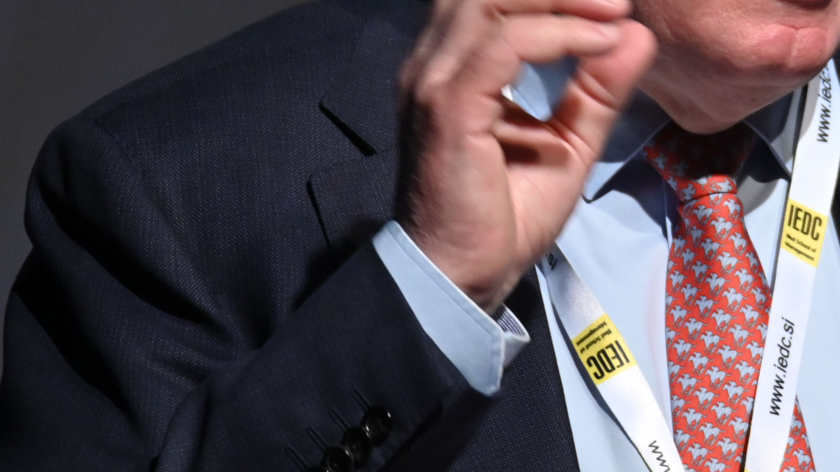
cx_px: 803
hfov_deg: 1.2
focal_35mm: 1805
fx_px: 40203
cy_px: 0
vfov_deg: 0.7
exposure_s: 1/125
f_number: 6.3
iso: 2500
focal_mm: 600
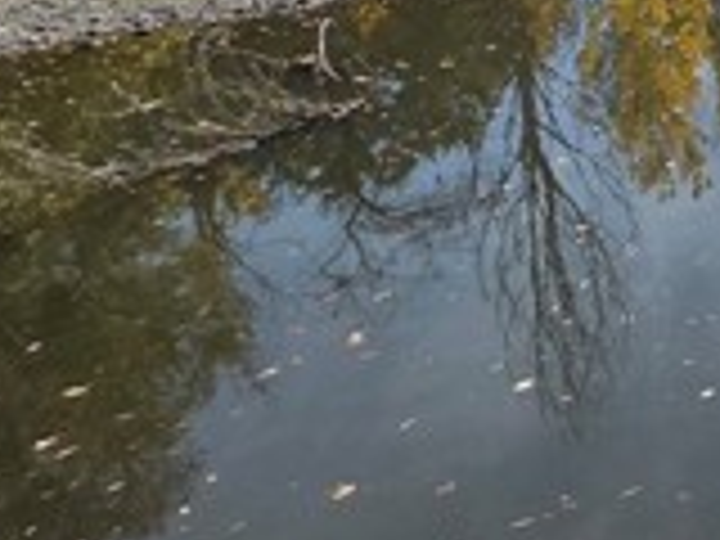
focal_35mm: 52
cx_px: 1296
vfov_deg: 24.4
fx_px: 1082
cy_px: -166
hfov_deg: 22.1
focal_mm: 2.2
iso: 40
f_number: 1.9
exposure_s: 1/2730
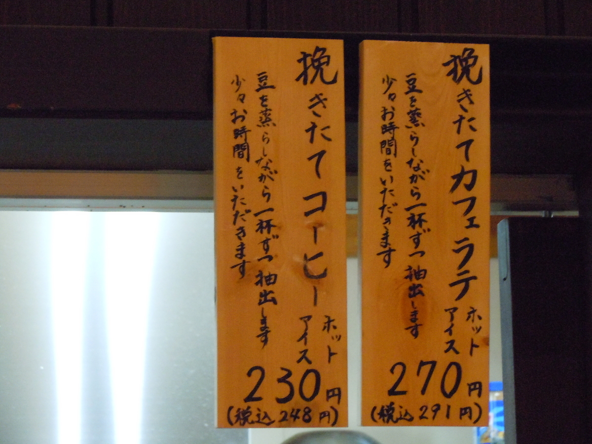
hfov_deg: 16.4
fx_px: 2052
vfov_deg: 12.3
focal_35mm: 120
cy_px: 222
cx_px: 296
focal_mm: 21.5
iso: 1600
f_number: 5.4
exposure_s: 1/40
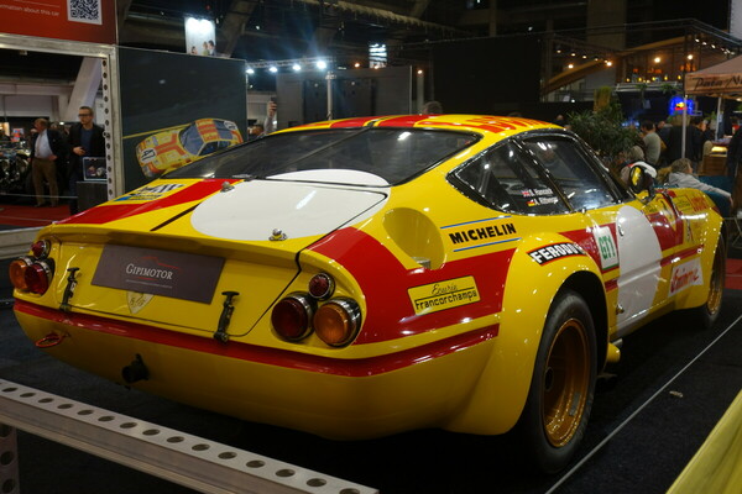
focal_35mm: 38
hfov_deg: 50.7
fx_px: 783
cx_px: 371
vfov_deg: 35.1
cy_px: 247
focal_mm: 14.23
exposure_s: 1/40
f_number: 2.8
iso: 200
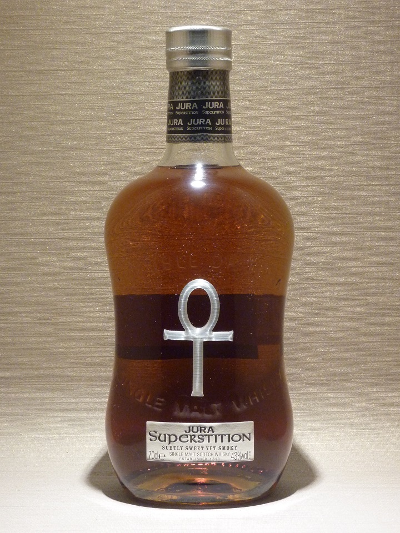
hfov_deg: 18.9
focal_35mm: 78
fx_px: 1202
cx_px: 200
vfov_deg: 25.0
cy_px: 266
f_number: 4.2
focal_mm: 12.8
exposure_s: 1/15
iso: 400
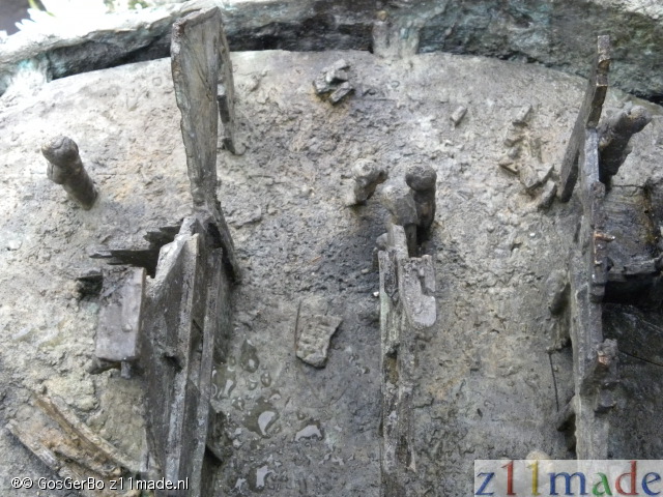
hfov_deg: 33.2
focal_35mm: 58
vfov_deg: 25.2
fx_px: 1111
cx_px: 332
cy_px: 248
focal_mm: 10.3
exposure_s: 1/77.4
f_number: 3.5
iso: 400
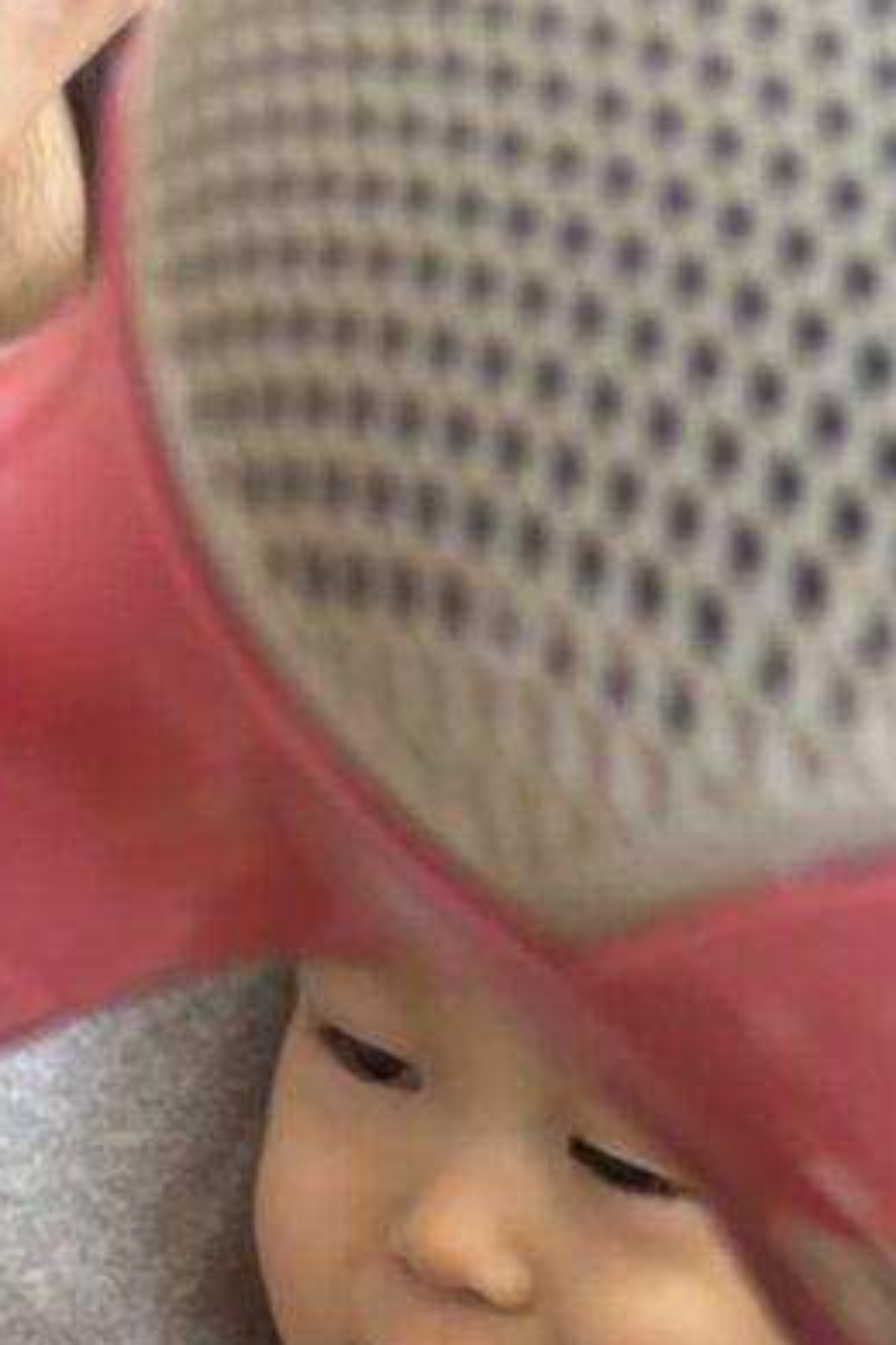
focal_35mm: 133
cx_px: 296
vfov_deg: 13.9
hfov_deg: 10.3
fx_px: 4965
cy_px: 2355
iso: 50
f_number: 1.5
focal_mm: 5.7
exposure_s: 1/121
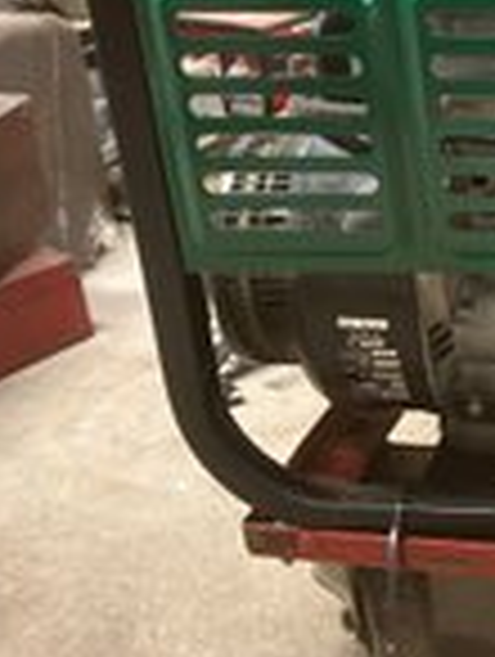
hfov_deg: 21.7
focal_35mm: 61
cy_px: 209
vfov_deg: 31.3
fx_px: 1160
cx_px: 650
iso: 640
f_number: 1.5
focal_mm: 5.7
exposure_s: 1/40
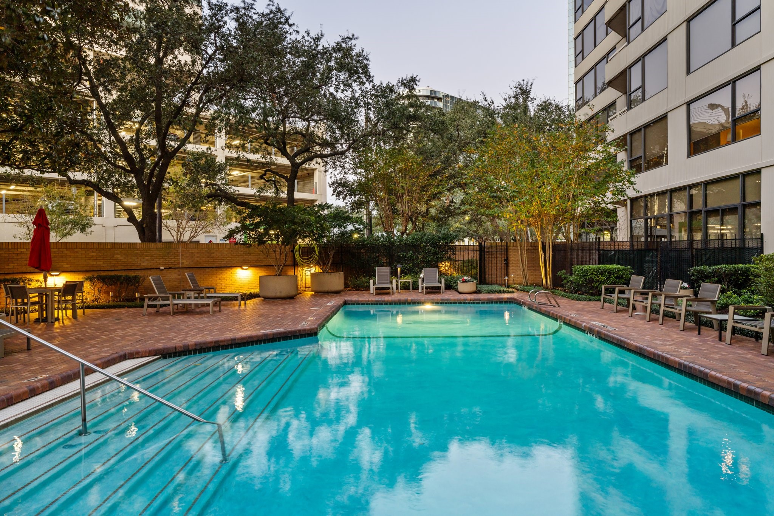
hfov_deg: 76.1
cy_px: 258
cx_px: 387
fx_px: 494
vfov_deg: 55.1
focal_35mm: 23
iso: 100
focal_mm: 23
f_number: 8
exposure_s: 1/3
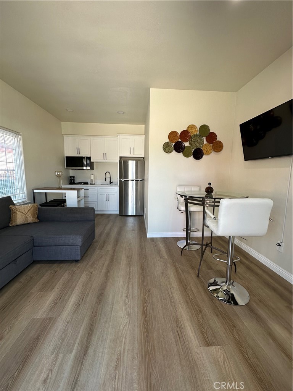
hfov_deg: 85.7
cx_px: 146
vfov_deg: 102.1
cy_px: 196
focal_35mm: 14
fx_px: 158
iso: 80
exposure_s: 1/99
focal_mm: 2.22
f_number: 2.2
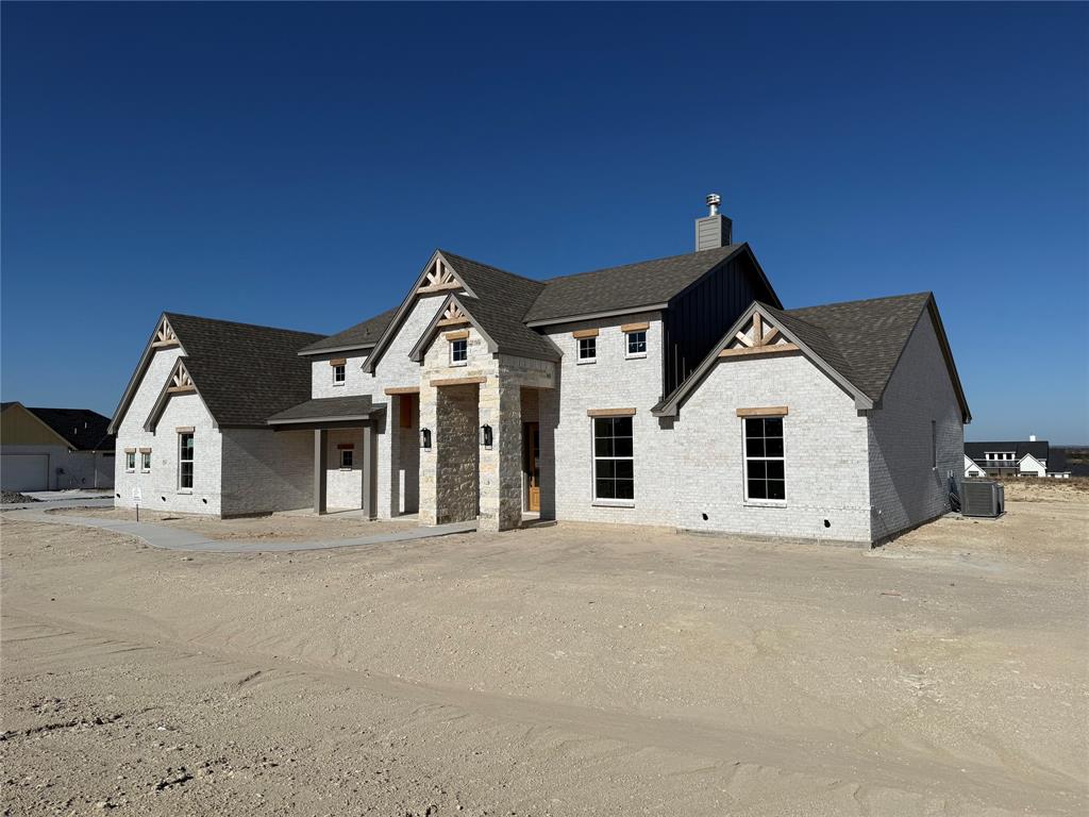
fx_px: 755
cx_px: 544
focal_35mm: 24
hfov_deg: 71.6
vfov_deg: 56.8
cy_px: 408
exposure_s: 1/14286
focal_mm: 6.76
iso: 64
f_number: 1.78
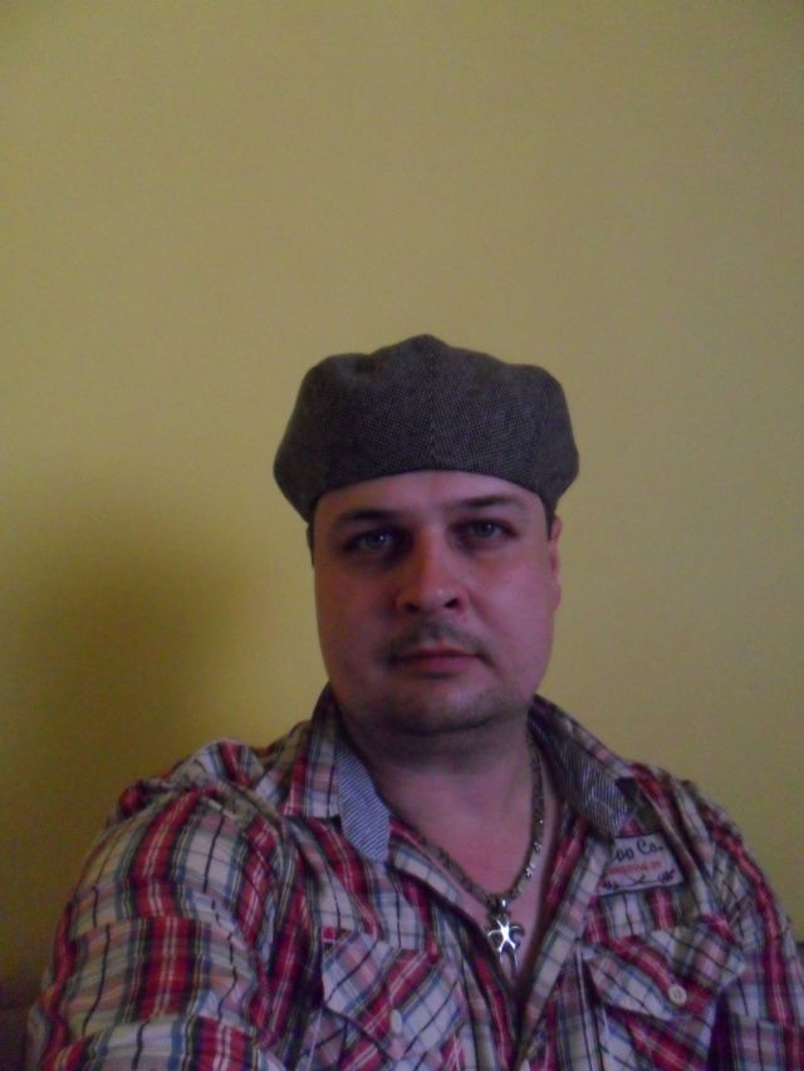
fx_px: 836
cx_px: 402
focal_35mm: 27
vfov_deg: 65.3
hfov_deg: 51.4
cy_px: 536
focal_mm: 4.9
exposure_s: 1/15
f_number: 3.5
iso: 640
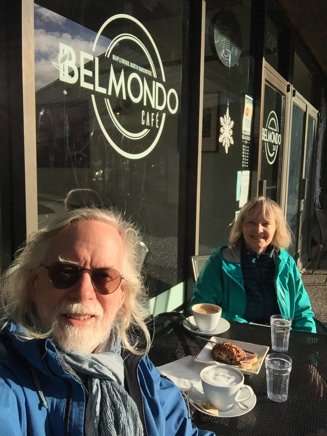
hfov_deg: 45.4
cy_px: 218
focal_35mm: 31
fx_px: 390
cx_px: 164
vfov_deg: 58.4
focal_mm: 2.65
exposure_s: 1/2028
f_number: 2.2
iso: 32
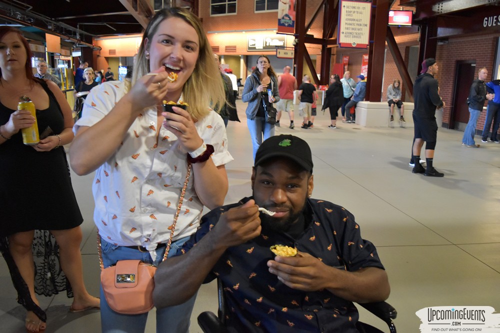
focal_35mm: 30
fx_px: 417
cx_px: 250
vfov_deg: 43.6
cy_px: 166
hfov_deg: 61.9
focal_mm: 20
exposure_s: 1/60
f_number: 3.5
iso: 3200
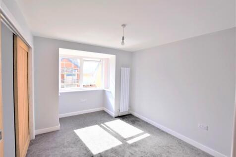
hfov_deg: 100.4
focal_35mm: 15
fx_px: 98
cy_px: 78
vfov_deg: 77.3
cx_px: 118
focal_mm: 10
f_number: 8
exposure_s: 1/250
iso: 220
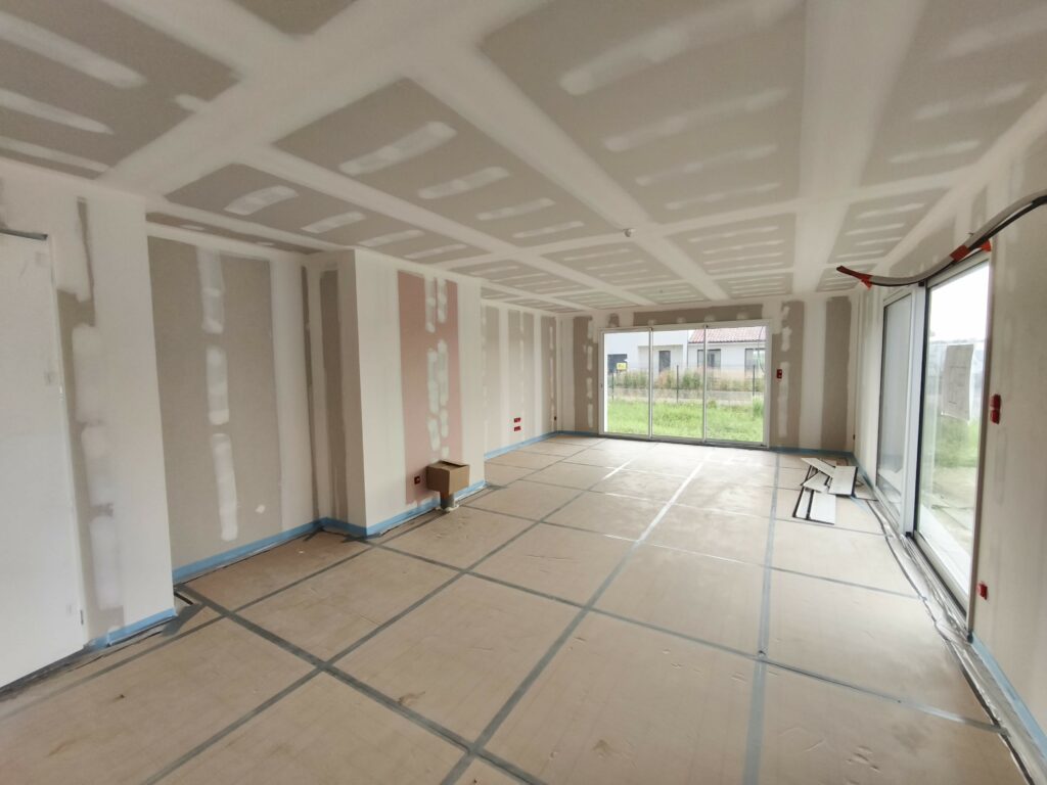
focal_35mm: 15
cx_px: 524
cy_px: 392
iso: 64
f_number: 2.2
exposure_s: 1/100
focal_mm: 1.91
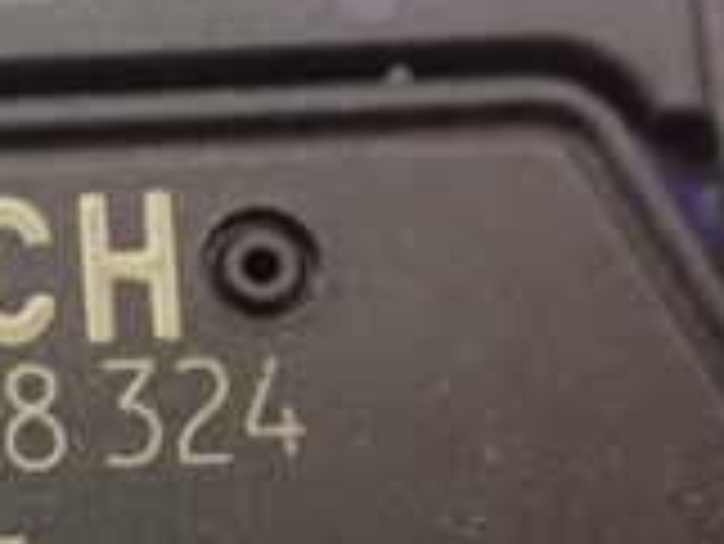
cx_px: -180
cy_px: 665
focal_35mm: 112
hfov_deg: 16.7
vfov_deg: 12.9
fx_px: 2344
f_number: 2.3
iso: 1600
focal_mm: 5.4
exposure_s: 1/30
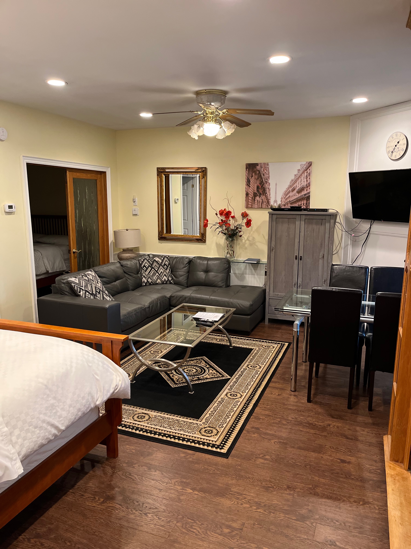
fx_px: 412
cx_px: 206
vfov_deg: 67.3
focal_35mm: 26
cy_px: 274
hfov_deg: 53.1
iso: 320
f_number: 1.6
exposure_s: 1/60
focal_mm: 5.1
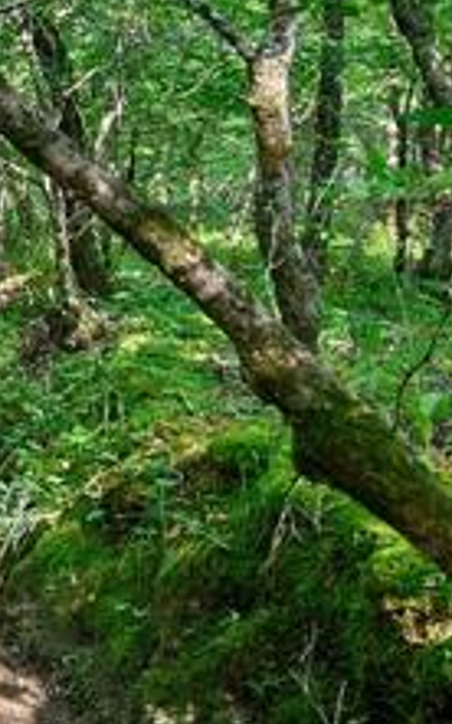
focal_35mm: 66
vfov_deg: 30.8
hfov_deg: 13.6
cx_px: -662
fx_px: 1302
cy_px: 224
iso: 400
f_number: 7.1
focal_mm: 14
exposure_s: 1/30
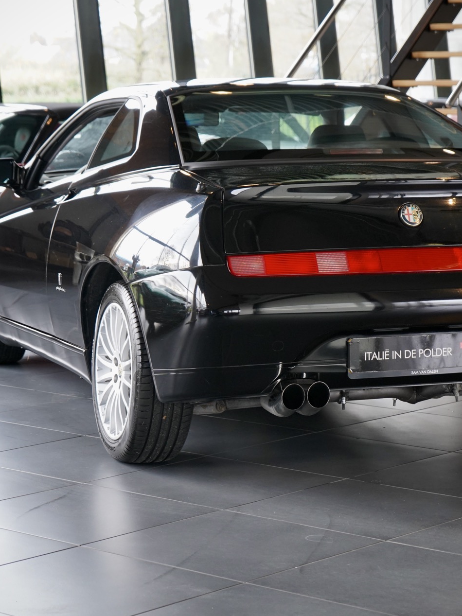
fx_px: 1815
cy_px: 307
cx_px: 238
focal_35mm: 102
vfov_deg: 19.3
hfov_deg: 14.5
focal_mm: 70
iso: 1600
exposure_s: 1/80
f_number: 5.6
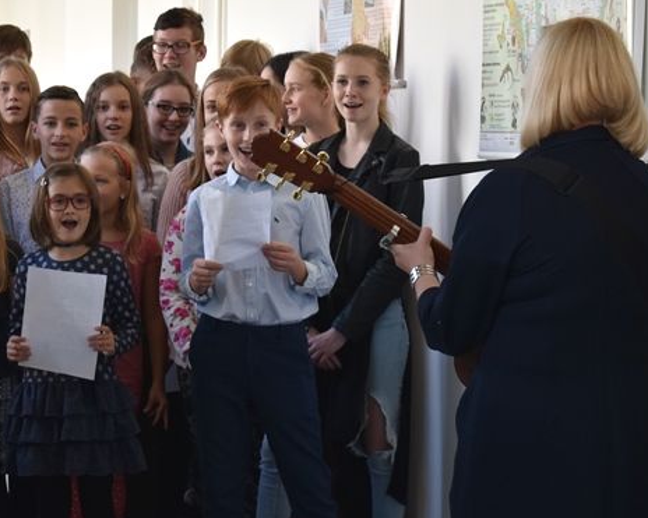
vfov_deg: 9.0
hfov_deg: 11.3
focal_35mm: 171
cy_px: 182
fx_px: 3280
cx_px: 152
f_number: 5.6
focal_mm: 55
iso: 450
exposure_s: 1/100
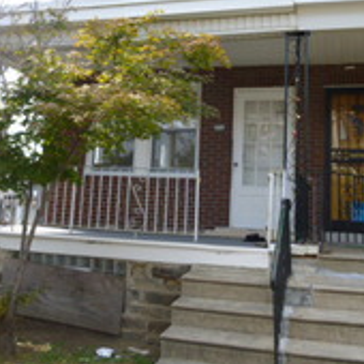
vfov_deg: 36.7
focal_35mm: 45
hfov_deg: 37.5
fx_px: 535
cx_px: 163
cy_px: 92
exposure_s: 1/250
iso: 100
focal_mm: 4.5
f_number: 3.1
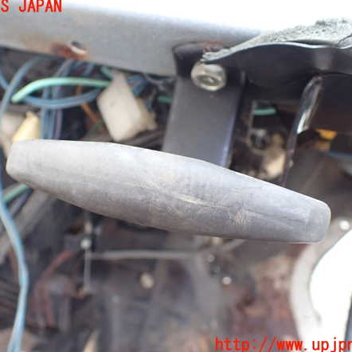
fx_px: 414
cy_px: 176
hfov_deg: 46.0
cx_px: 156
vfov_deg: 46.0
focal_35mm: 36
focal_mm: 5.4
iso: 800
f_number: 2.3
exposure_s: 1/50
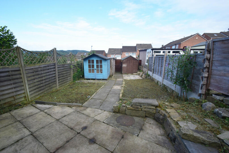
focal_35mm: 15
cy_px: 76
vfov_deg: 77.3
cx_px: 114
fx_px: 95
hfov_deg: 100.4
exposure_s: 1/250
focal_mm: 10
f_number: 10
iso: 400
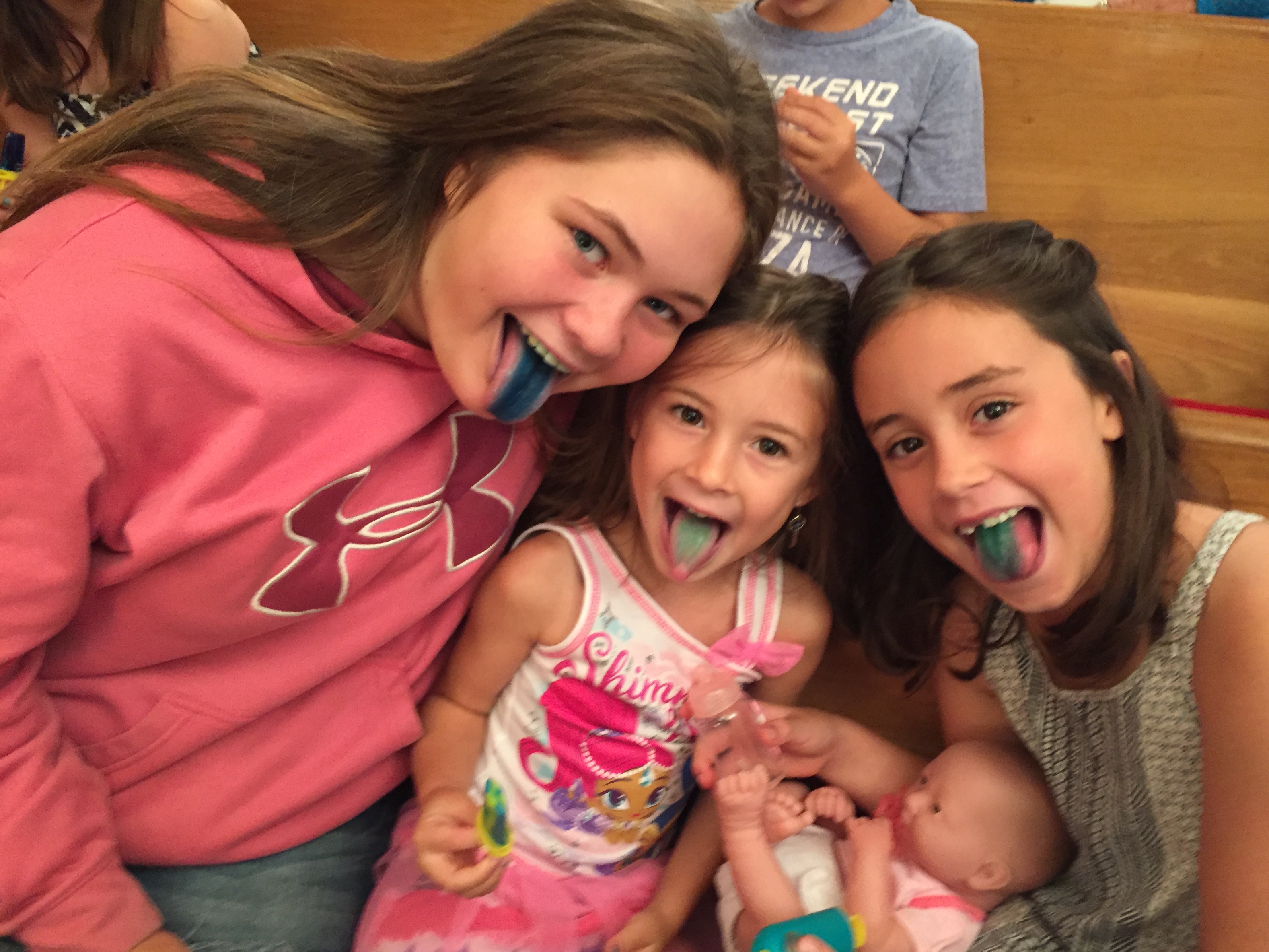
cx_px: 654
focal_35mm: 30
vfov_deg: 46.8
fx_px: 1100
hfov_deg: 60.0
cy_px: 486
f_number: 2.2
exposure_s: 1/24
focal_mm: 4.15
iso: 250
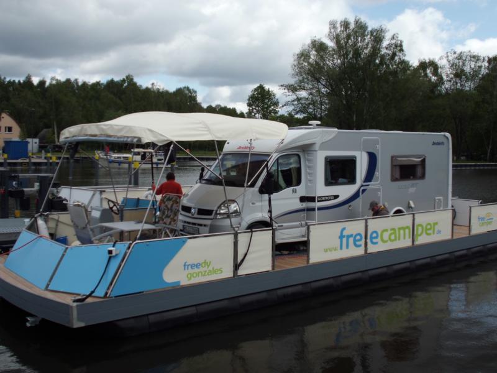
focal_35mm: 38
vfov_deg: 37.7
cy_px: 186
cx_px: 248
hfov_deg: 49.0
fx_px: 546
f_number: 9.8
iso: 64
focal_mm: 6.9
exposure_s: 1/80
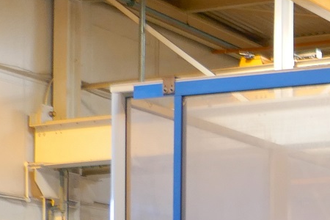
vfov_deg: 11.5
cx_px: 696
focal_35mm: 111
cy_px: 380
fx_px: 1017
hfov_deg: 14.6
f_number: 2.8
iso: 250
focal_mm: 9.1
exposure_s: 1/60
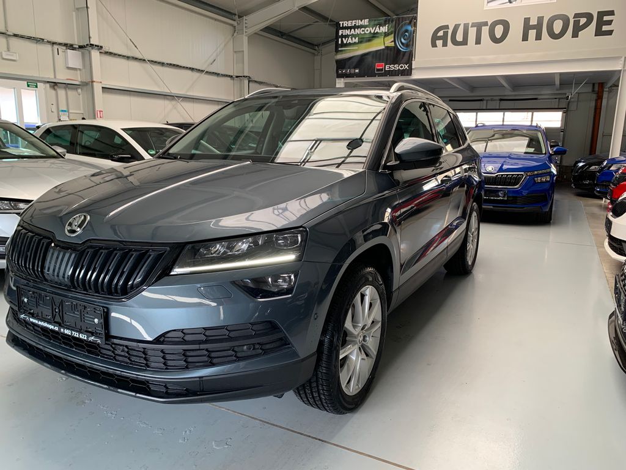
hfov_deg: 67.3
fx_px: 470
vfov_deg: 53.1
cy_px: 235
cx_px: 313
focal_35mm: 26
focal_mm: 4.25
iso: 80
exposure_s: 1/121
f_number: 1.8
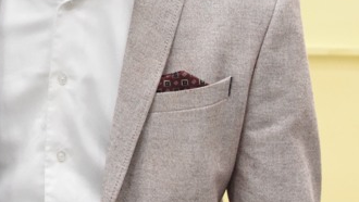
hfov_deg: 15.8
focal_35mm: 130
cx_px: -83
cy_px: -125
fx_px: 1238
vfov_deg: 9.0
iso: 6400
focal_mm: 40
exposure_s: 1/125
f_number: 5.6
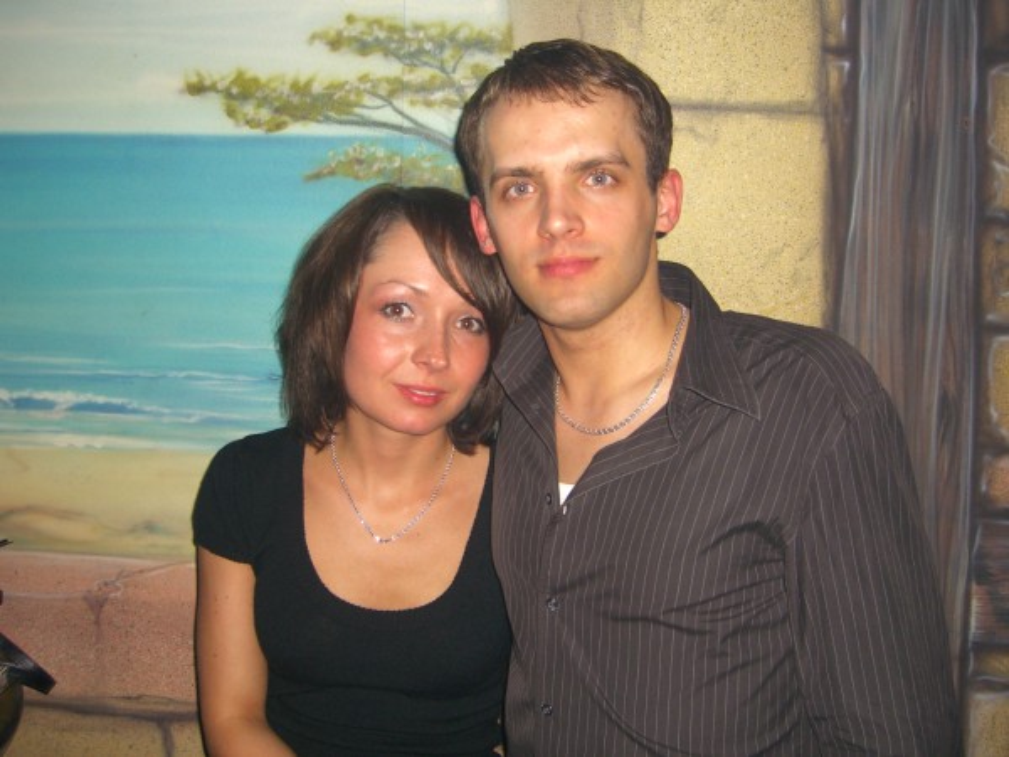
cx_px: 504
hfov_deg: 49.0
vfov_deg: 37.7
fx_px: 1108
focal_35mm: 38
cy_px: 378
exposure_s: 1/60
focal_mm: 7.9
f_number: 2.8
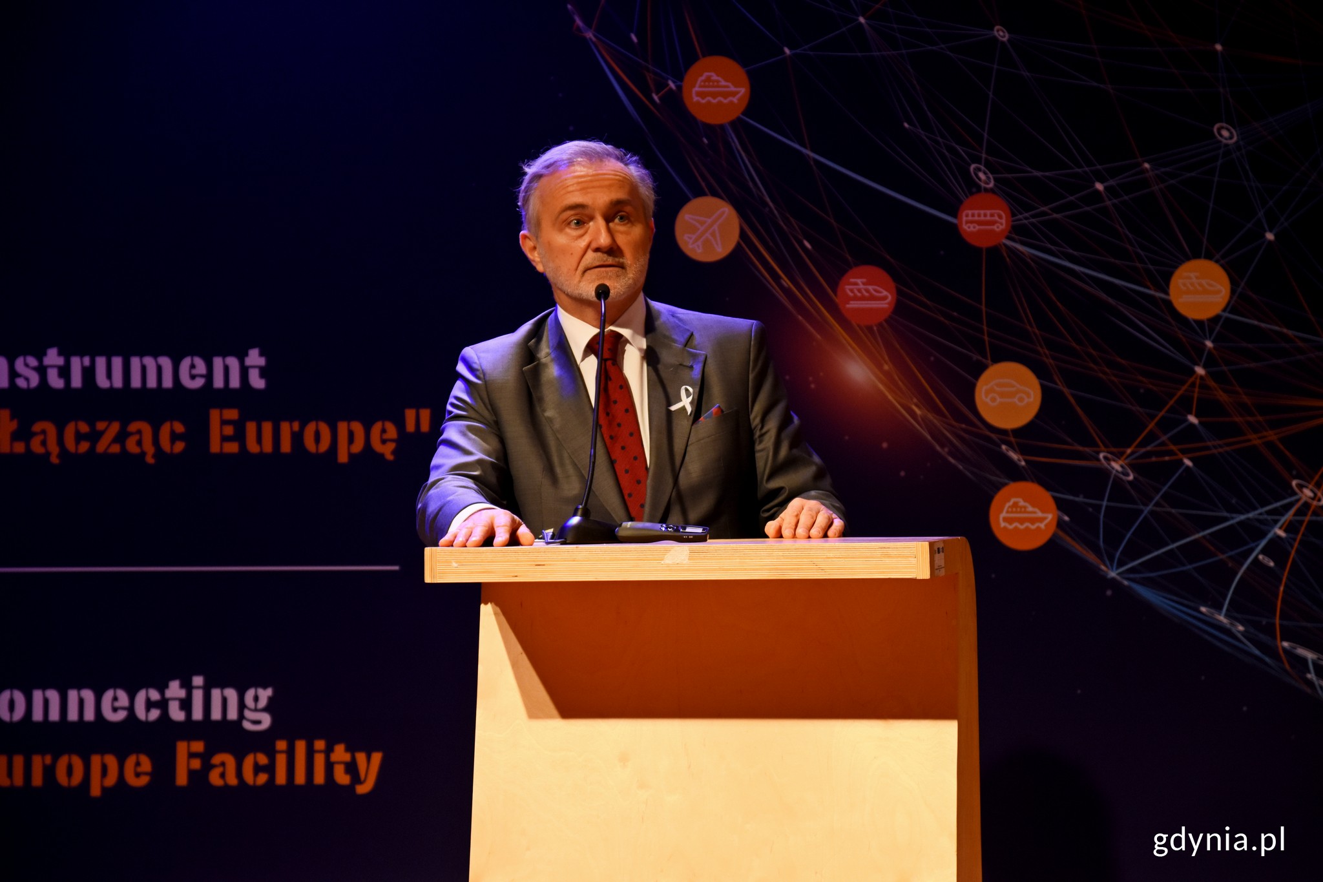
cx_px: 662
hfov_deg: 19.5
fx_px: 3858
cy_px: 441
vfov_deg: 13.0
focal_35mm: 105
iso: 800
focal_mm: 70
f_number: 4
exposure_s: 1/80
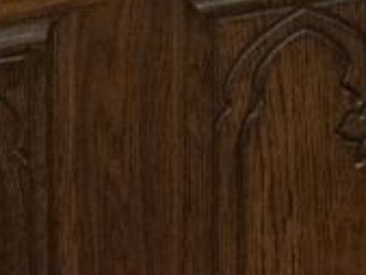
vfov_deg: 7.3
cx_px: 41
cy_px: -608
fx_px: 1841
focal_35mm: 174
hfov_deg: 11.3
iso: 800
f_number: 1.8
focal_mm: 5.4
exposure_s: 1/50
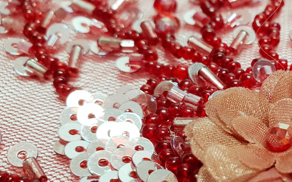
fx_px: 462
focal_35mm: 58
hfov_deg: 32.1
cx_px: 299
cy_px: 132
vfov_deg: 22.2
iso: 250
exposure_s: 1/50
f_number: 2.4
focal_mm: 4.3
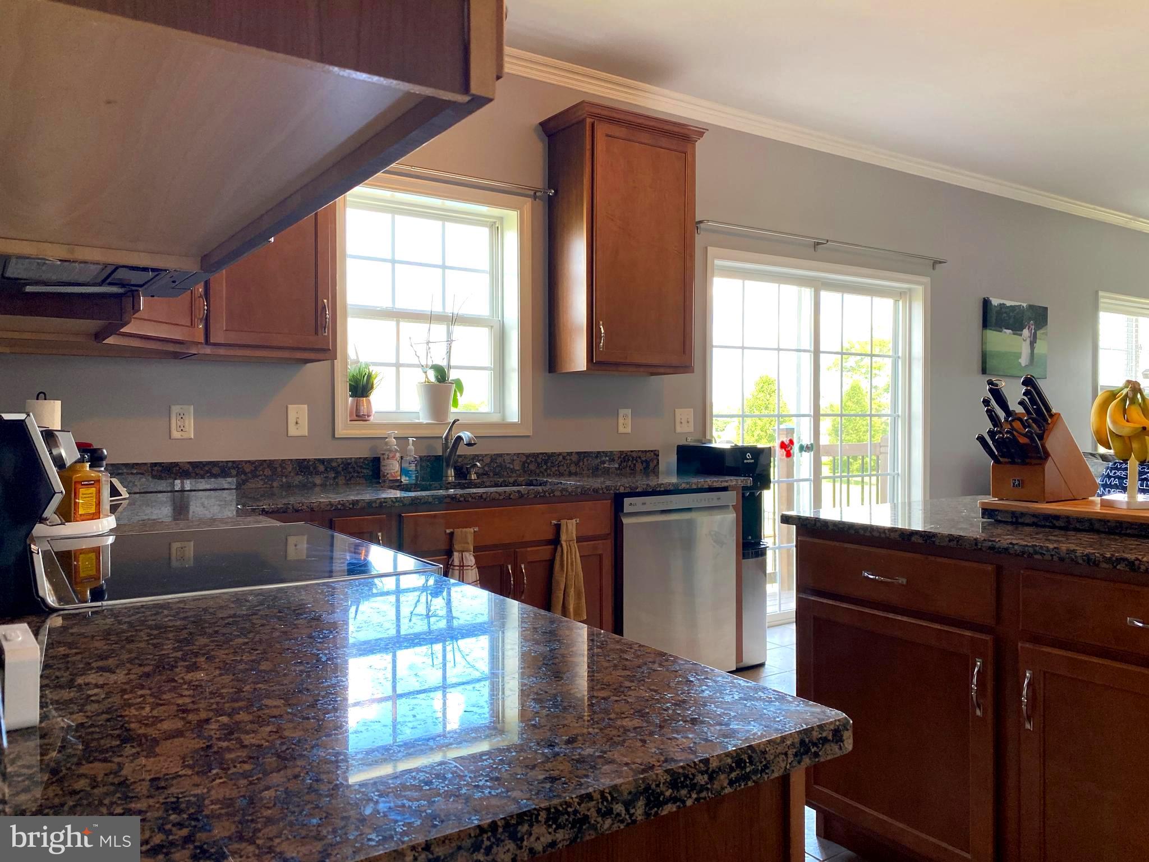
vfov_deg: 53.1
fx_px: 863
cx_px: 574
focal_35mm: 26
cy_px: 431
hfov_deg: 67.3
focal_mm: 4.25
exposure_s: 1/120
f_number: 1.8
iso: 125
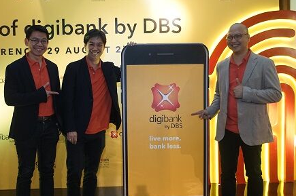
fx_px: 353
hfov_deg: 45.4
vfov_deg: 31.1
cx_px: 129
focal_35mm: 43
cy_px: 101
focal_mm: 23
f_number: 2.8
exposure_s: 1/100
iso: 1250
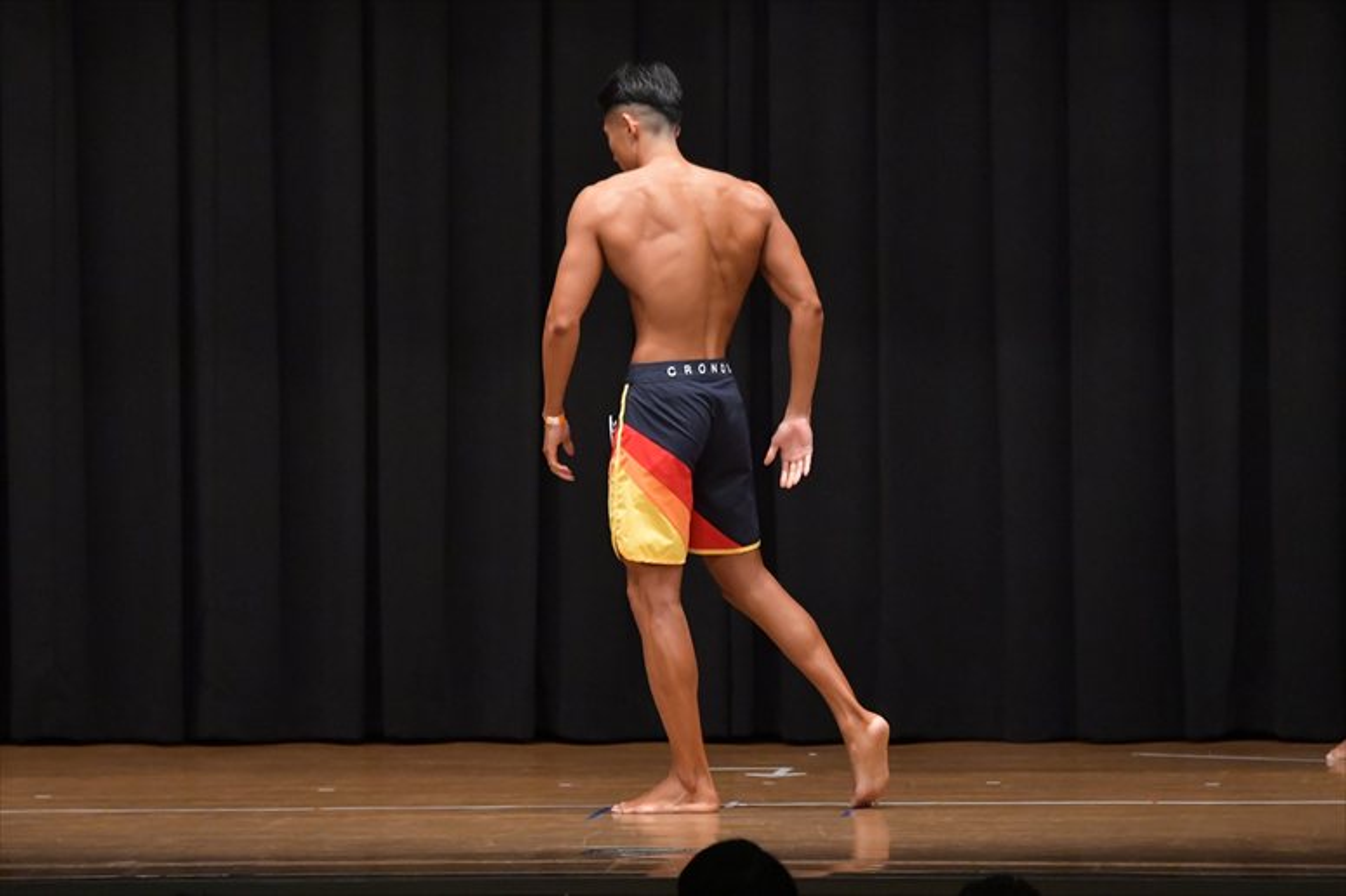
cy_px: 448
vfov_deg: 6.1
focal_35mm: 225
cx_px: 673
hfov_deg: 9.2
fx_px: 8409
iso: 6400
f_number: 5.6
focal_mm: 150
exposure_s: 1/400
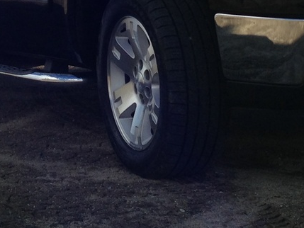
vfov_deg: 11.8
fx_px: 1080
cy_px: -31
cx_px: 138
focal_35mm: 123
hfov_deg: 16.0
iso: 50
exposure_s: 1/1290
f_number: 2.4
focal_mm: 4.13
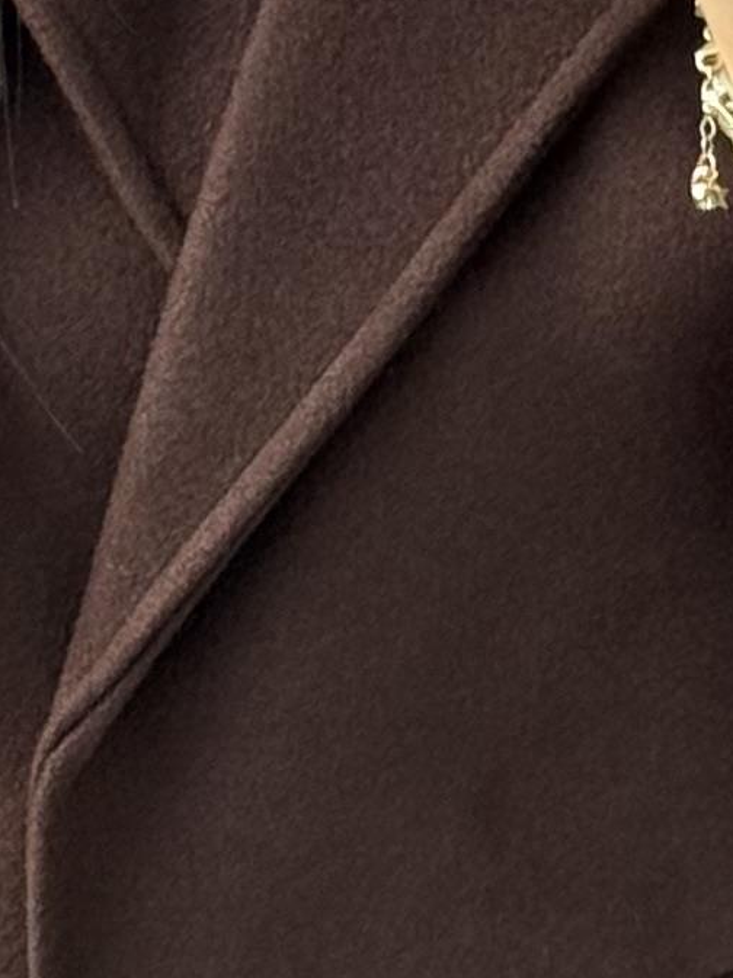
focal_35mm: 288
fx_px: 8131
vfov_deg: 6.9
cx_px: 451
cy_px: 479
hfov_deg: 5.2
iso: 100
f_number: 1.78
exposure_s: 1/178
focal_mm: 6.76
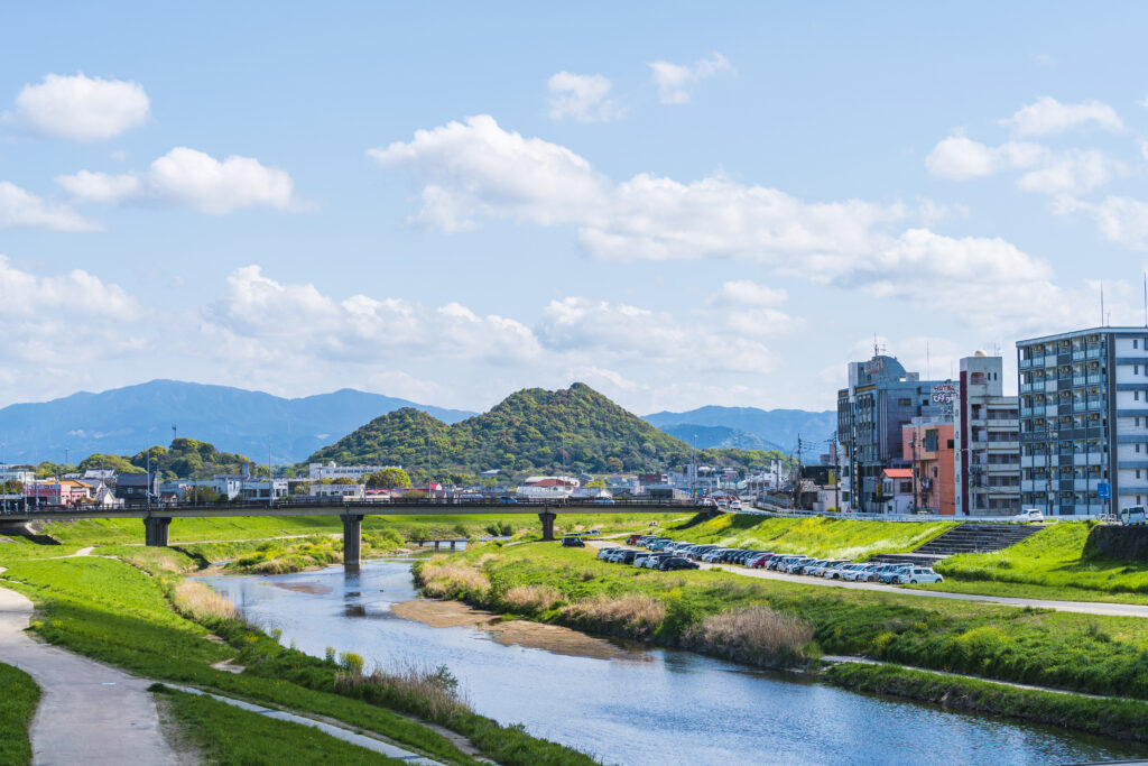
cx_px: 574
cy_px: 383
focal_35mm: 70
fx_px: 2232
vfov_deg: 19.5
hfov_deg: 28.8
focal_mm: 70
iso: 100
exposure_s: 1/400
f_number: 9
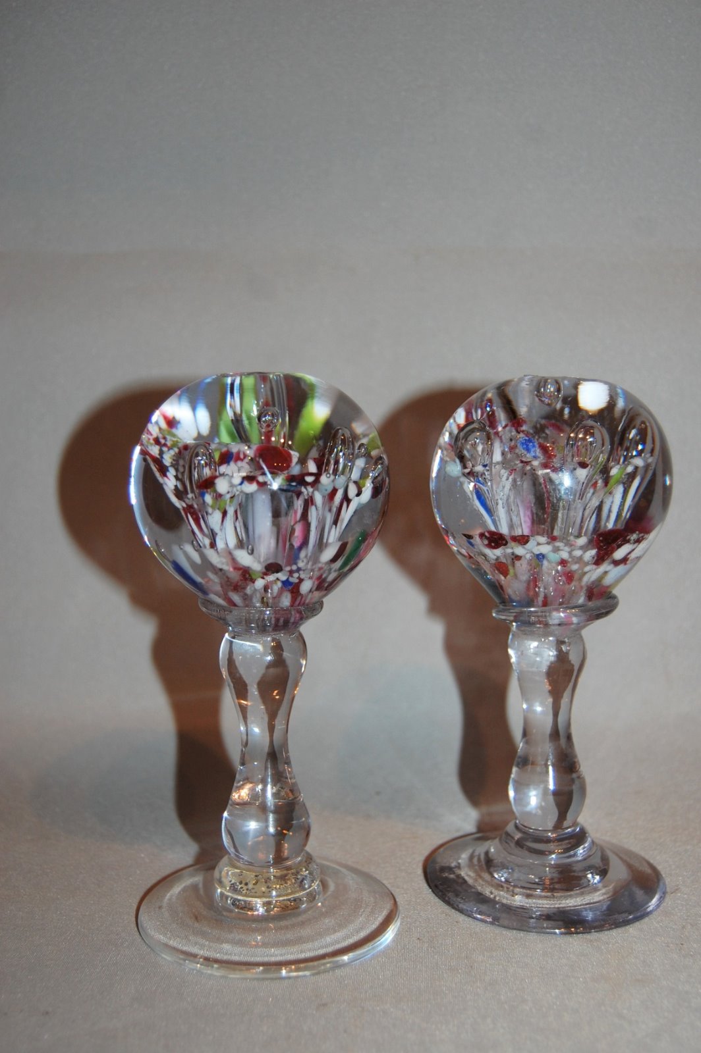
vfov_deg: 46.4
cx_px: 350
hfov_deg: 31.8
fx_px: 1229
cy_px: 526
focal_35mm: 42
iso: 400
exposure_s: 1/60
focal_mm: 28
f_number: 4.2
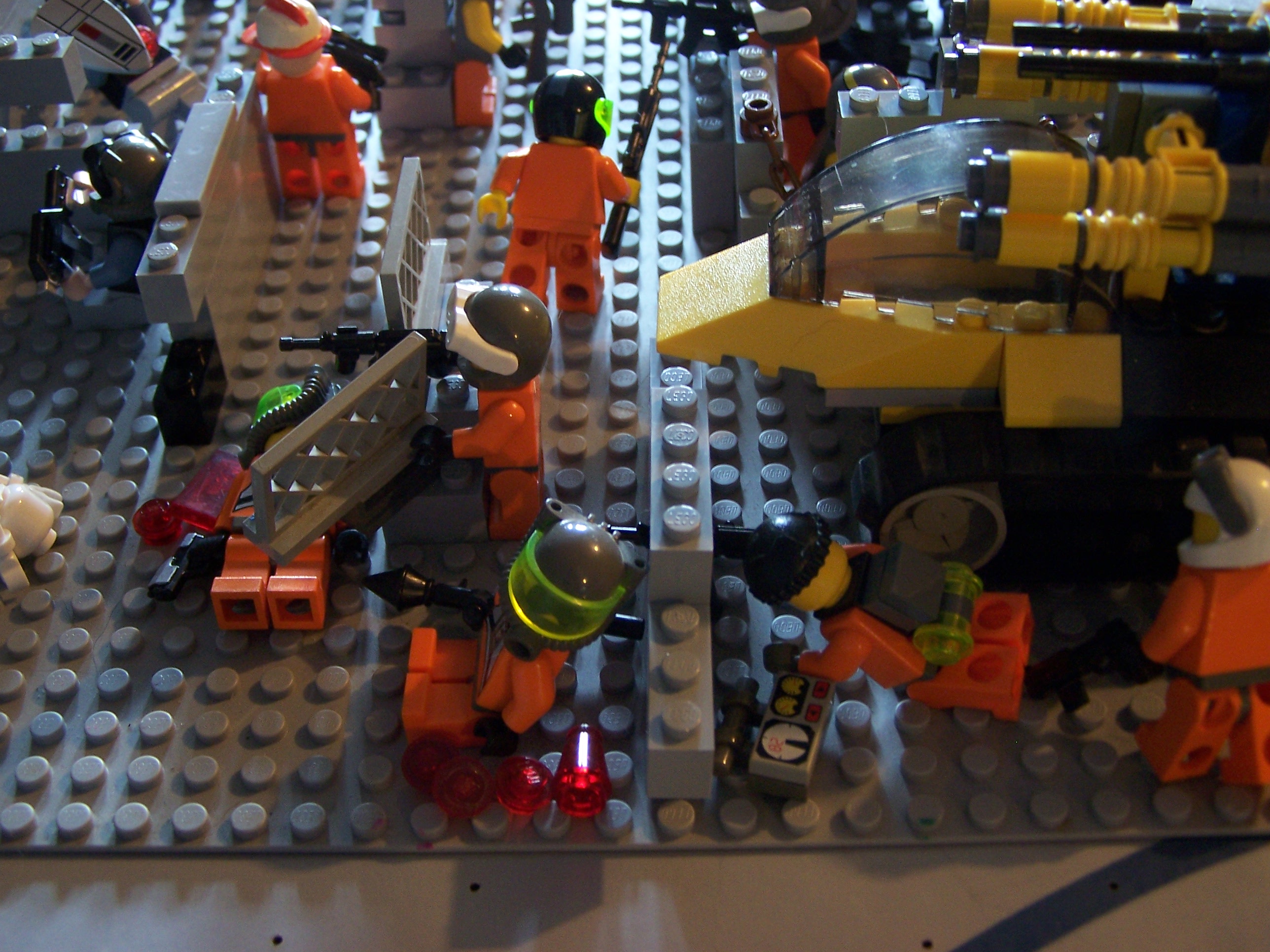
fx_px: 1578
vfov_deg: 33.6
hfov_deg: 43.9
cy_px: 476
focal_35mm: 43
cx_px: 635
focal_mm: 7.1
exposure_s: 1/8
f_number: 2.9
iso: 140
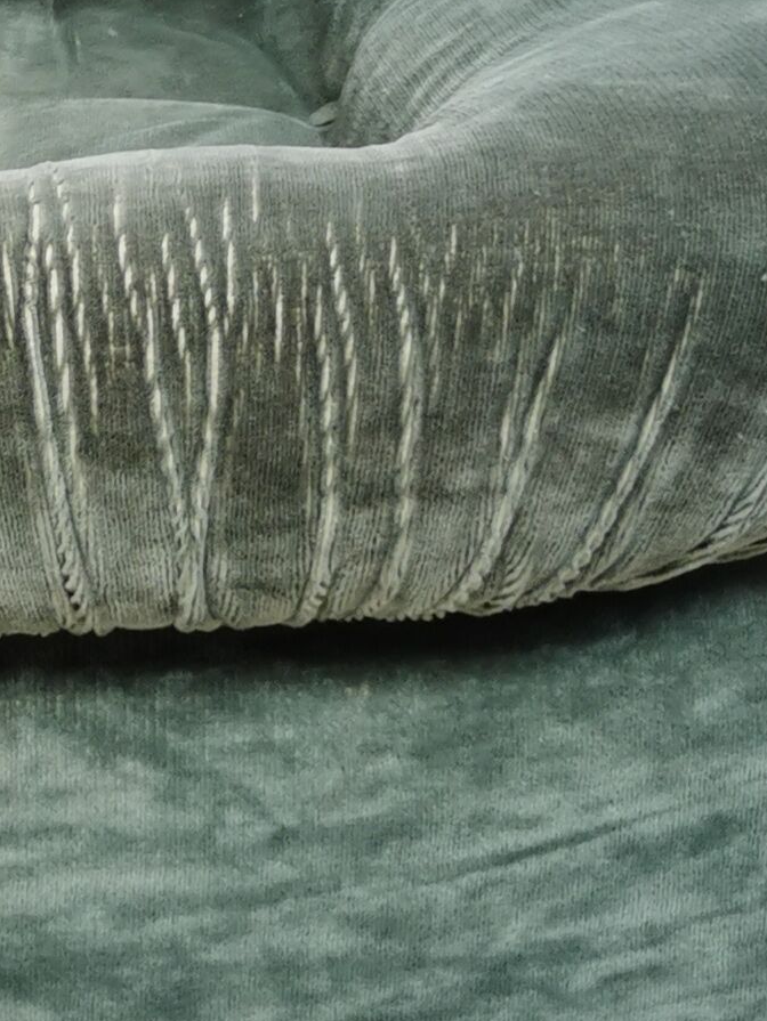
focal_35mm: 110
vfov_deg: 17.4
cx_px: -138
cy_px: -50
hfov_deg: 13.1
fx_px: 3247
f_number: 1.8
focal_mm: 5.58
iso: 64
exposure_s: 1/100
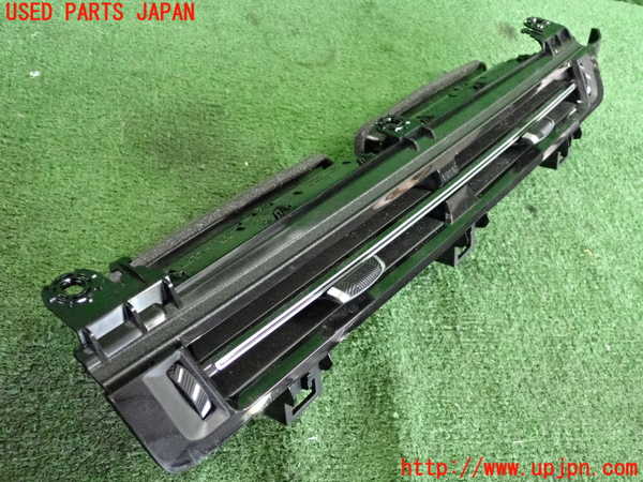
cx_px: 322
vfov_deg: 37.7
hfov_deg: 49.0
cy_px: 241
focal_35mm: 38
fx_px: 706
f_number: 2.7
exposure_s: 1/125
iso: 3200
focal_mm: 6.83
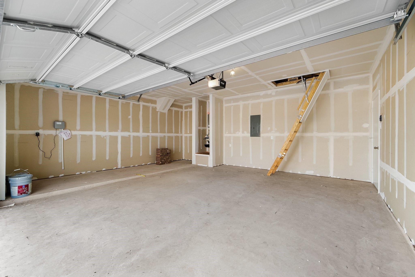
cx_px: 208
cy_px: 138
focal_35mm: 14
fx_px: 161
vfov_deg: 81.3
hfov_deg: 104.2
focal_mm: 14
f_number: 11
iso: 400
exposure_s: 1/40
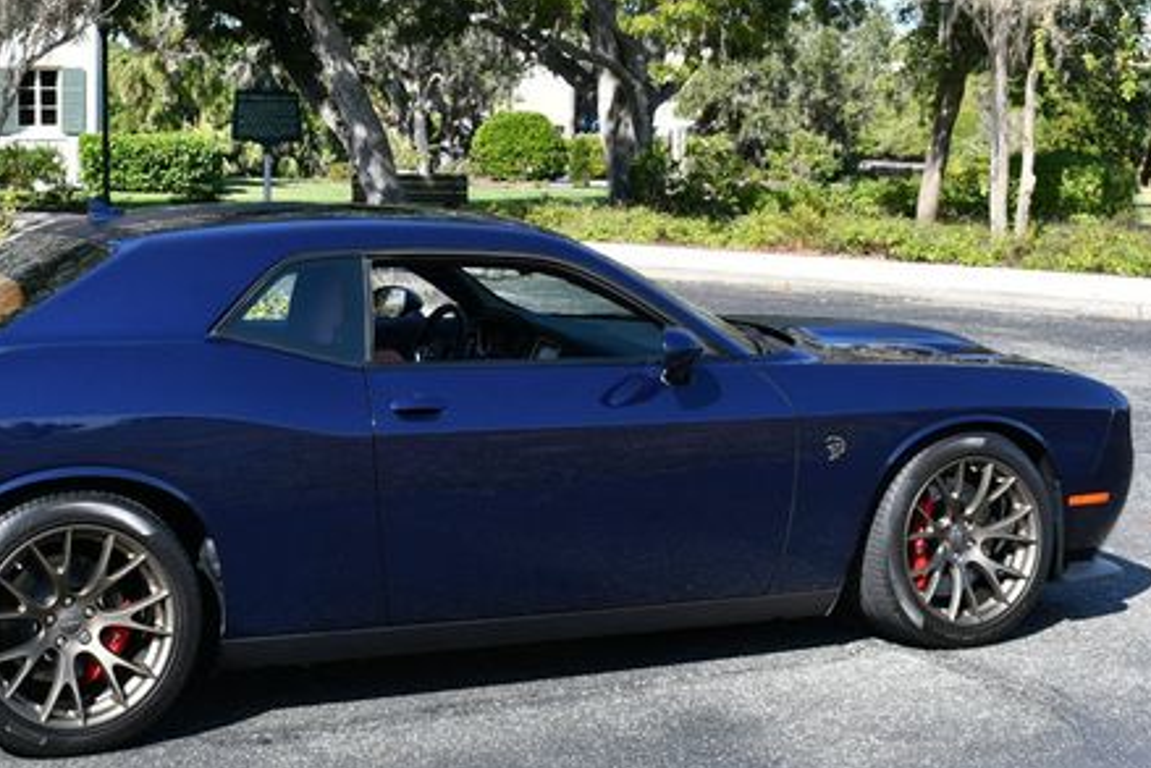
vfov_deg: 19.4
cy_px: 254
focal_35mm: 70
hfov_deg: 28.6
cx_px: 372
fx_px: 2239
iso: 160
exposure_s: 1/250
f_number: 8
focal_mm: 24
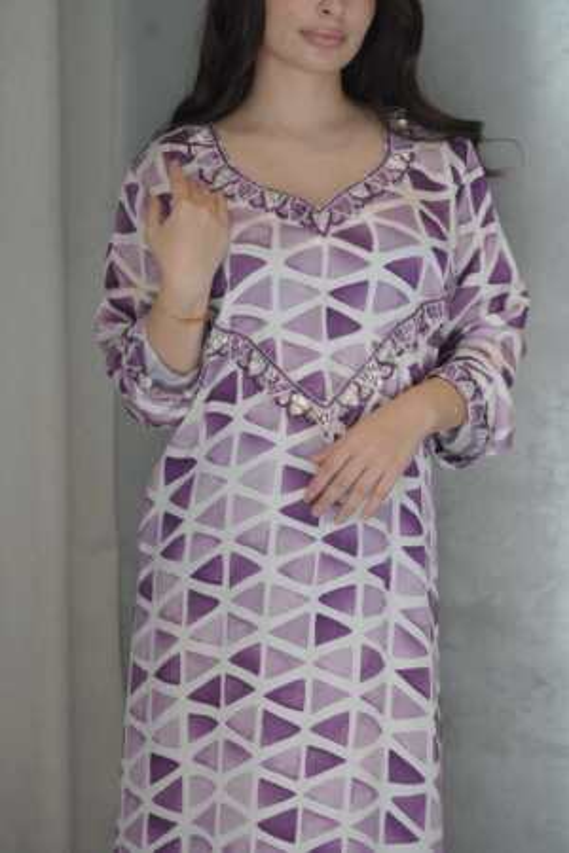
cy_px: 426
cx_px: 284
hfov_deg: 13.0
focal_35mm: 105
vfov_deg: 19.5
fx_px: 2489
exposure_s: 1/320
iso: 2500
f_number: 4
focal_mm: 105
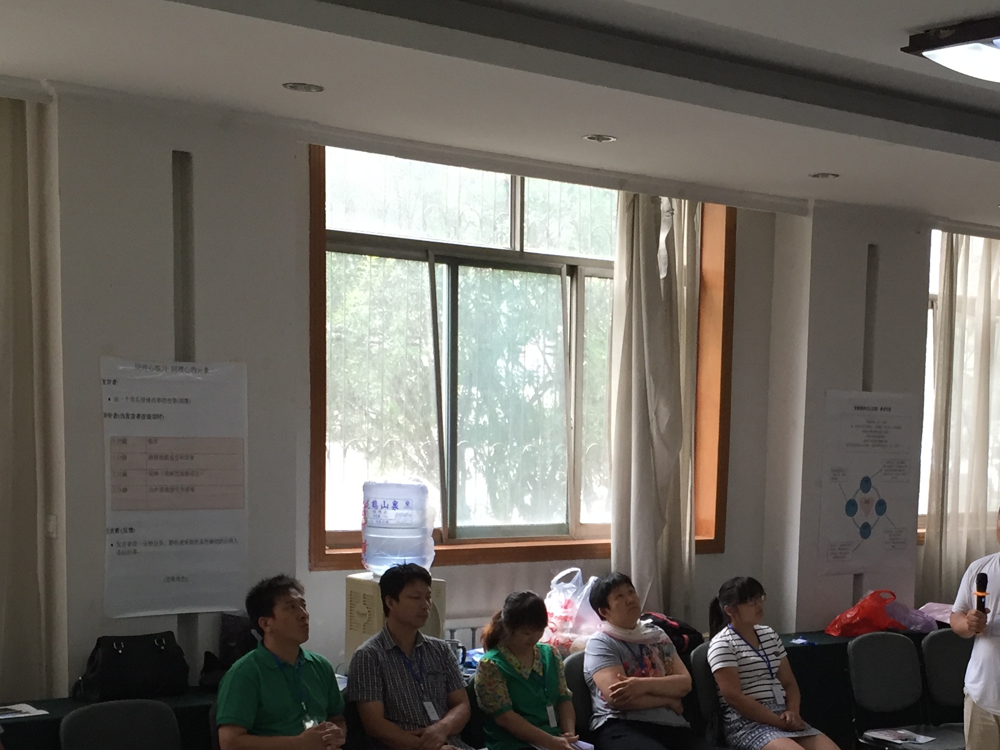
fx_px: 1676
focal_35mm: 58
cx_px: 712
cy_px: 626
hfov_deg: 32.8
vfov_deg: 24.7
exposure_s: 1/33
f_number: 2.2
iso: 50
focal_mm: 4.15
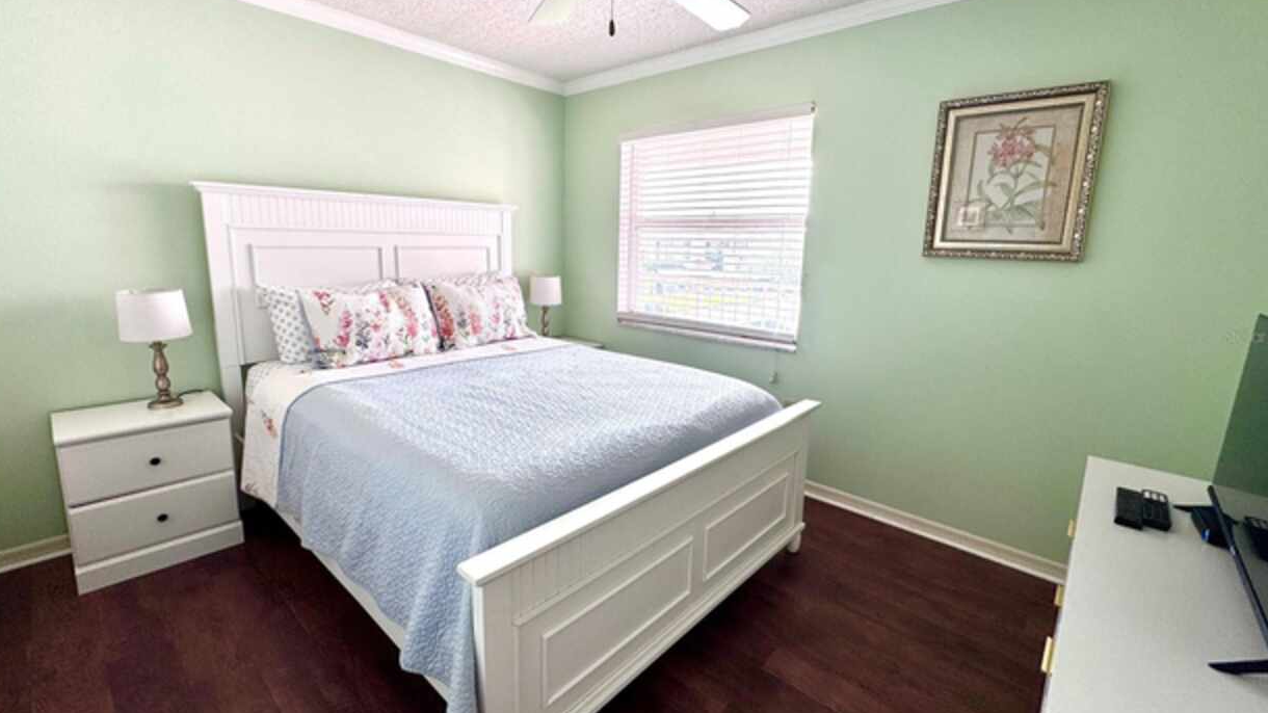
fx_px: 538
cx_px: 636
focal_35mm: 16
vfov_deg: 67.0
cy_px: 336
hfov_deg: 99.4
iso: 64
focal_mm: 2.22
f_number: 2.2
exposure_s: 1/99
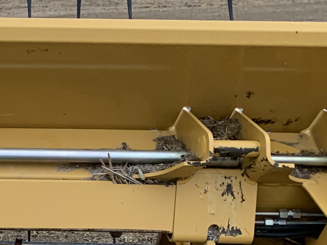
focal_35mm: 103
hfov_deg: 16.9
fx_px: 973
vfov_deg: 13.8
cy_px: 315
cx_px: -195
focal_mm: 4.25
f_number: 1.8
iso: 100
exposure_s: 1/100
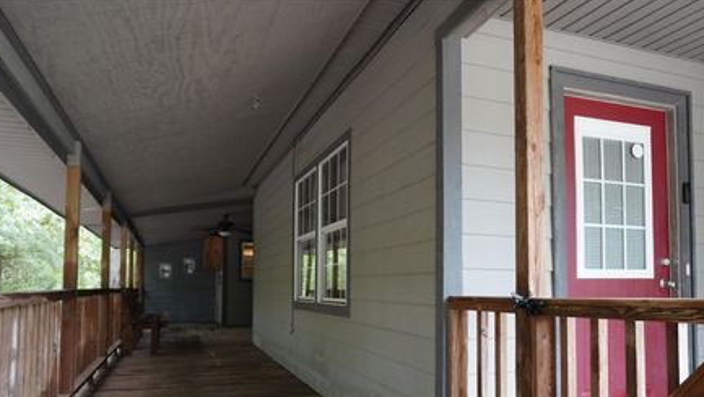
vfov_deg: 39.8
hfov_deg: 65.9
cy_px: 264
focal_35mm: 29
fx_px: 542
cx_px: 382
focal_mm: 16
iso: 2500
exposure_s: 1/160
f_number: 3.5
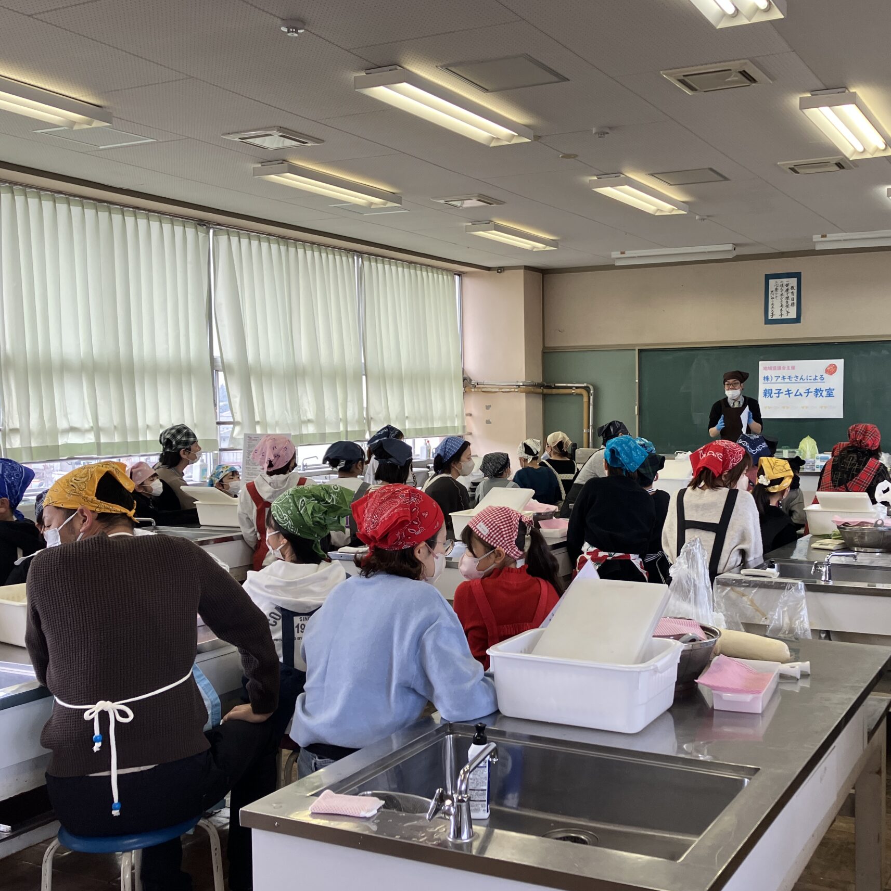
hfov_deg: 44.4
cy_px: 474
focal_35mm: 37
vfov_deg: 44.9
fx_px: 1077
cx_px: 582
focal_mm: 3.99
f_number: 1.8
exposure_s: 1/100
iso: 64
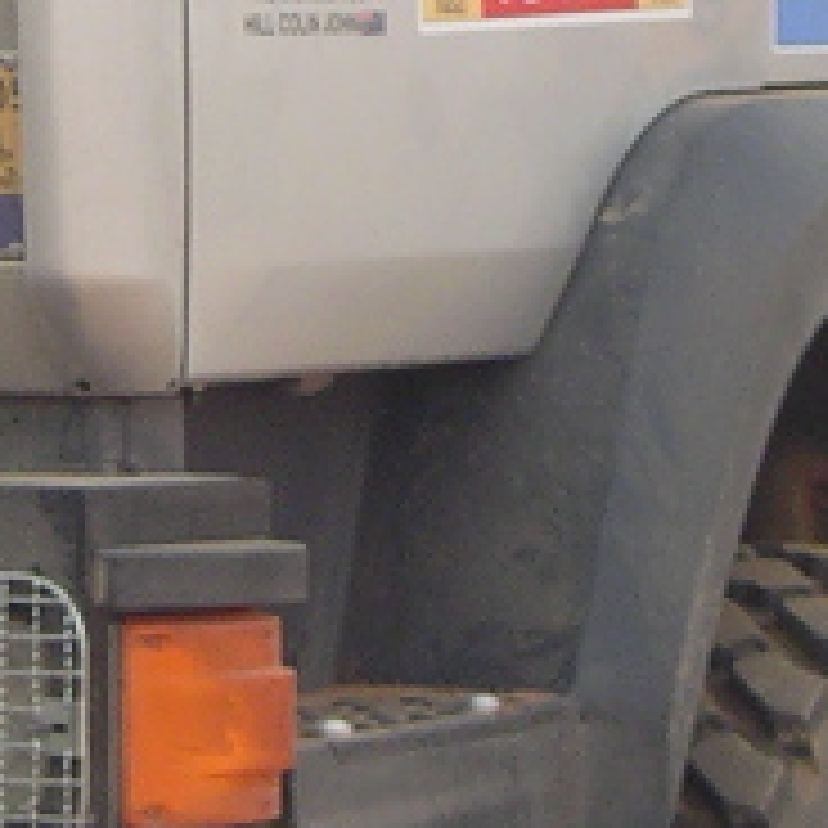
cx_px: 328
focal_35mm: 280
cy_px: 261
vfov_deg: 6.3
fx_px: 7577
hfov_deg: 6.3
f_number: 3.3
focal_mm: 8.9
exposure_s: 1/160
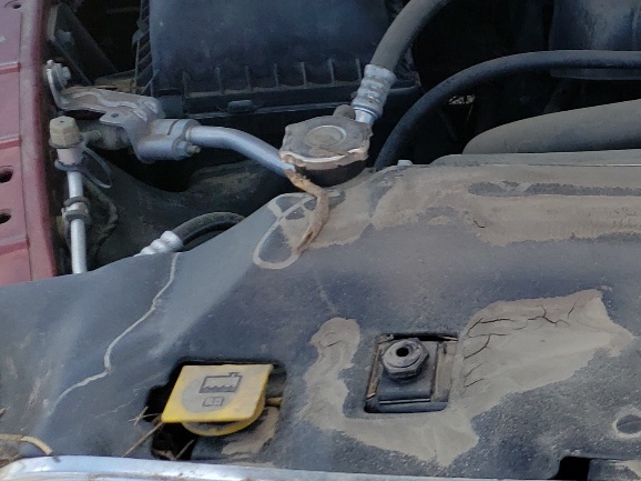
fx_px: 1333
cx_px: 766
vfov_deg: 20.4
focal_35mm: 72
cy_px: 250
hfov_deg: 24.5
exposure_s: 1/1429
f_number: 1.5
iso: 50
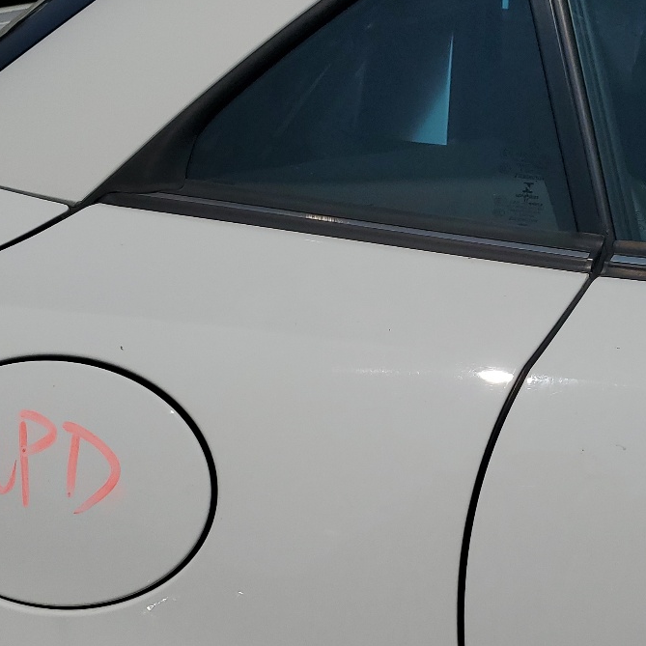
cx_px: 455
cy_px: 478
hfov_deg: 30.7
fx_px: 1161
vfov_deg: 30.6
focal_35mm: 55
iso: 50
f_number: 1.5
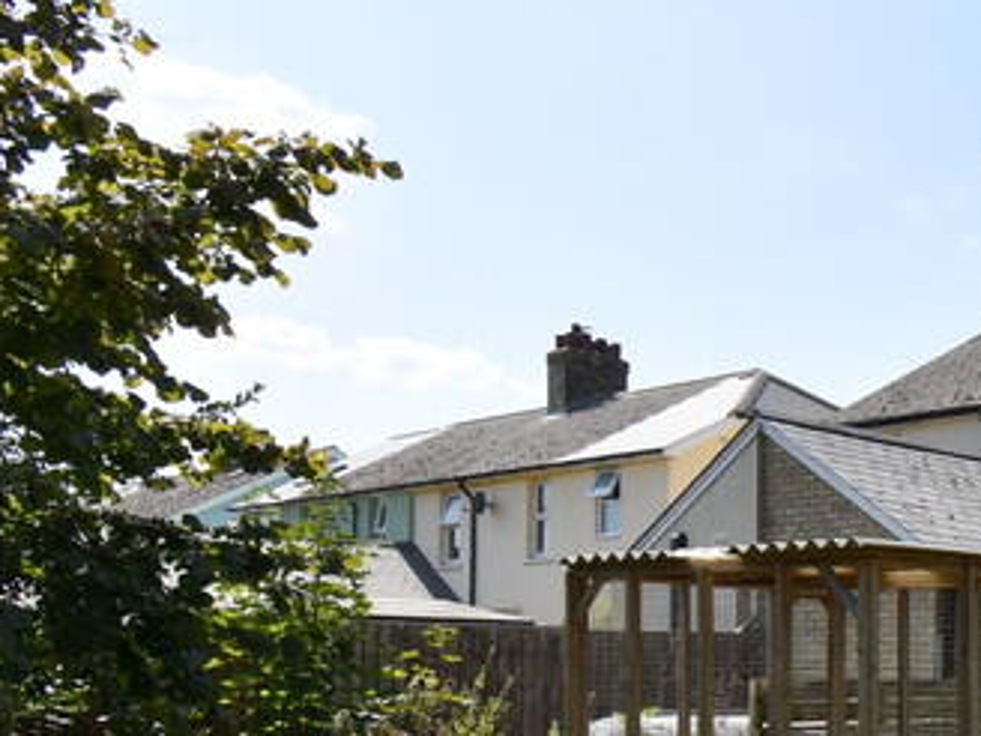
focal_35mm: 45
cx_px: 1217
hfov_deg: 33.2
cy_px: 681
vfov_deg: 30.6
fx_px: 1275
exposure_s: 1/250
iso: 100
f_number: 8
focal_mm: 10
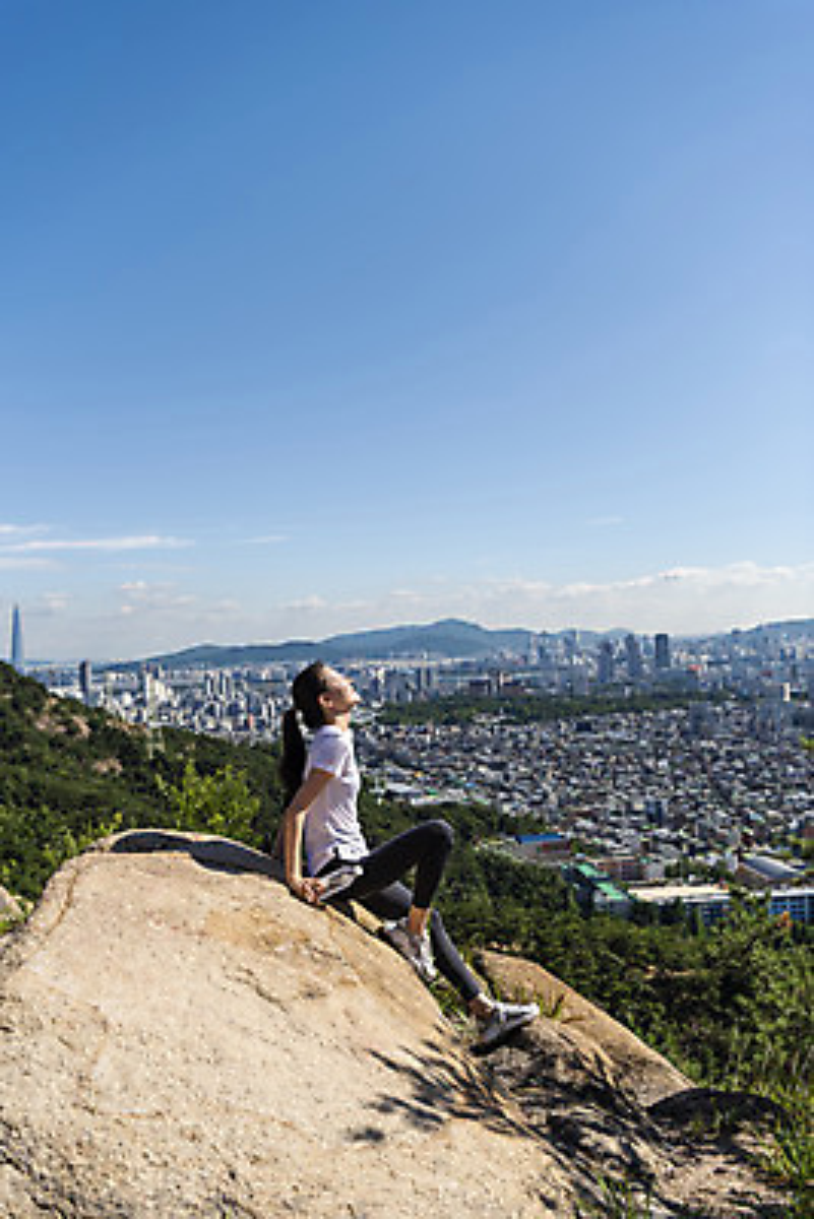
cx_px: 407
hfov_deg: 41.1
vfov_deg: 58.7
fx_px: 1084
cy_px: 610
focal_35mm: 32
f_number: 4
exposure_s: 1/2500
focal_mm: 32
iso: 250
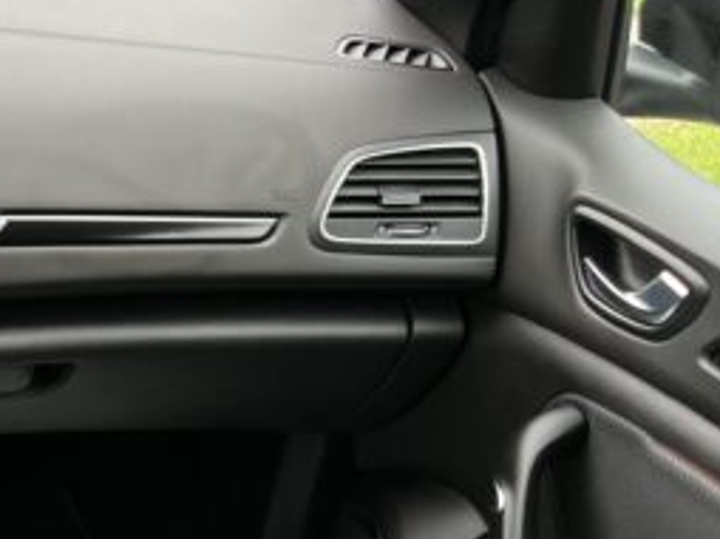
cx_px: -397
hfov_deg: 20.1
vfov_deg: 16.8
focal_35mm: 82
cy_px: 718
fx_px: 1704
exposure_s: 1/141
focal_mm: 5.7
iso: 40
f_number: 1.5
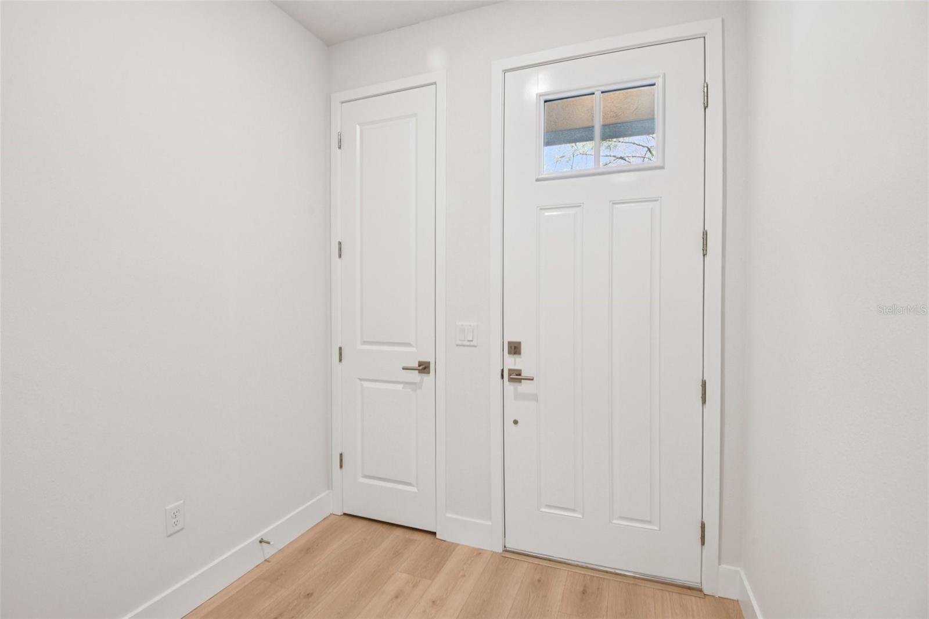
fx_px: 413
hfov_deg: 96.7
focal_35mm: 16
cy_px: 310
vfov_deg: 73.7
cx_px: 464
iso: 400
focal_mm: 16
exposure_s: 1/20
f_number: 8
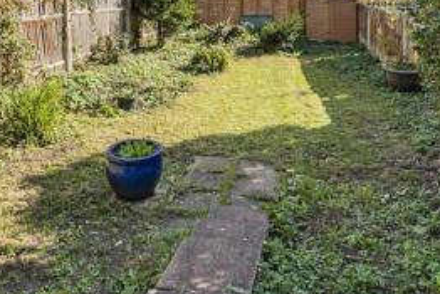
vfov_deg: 39.2
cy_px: 8
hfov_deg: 61.7
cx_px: 194
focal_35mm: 30
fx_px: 367
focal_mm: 12
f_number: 9
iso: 320
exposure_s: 1/400
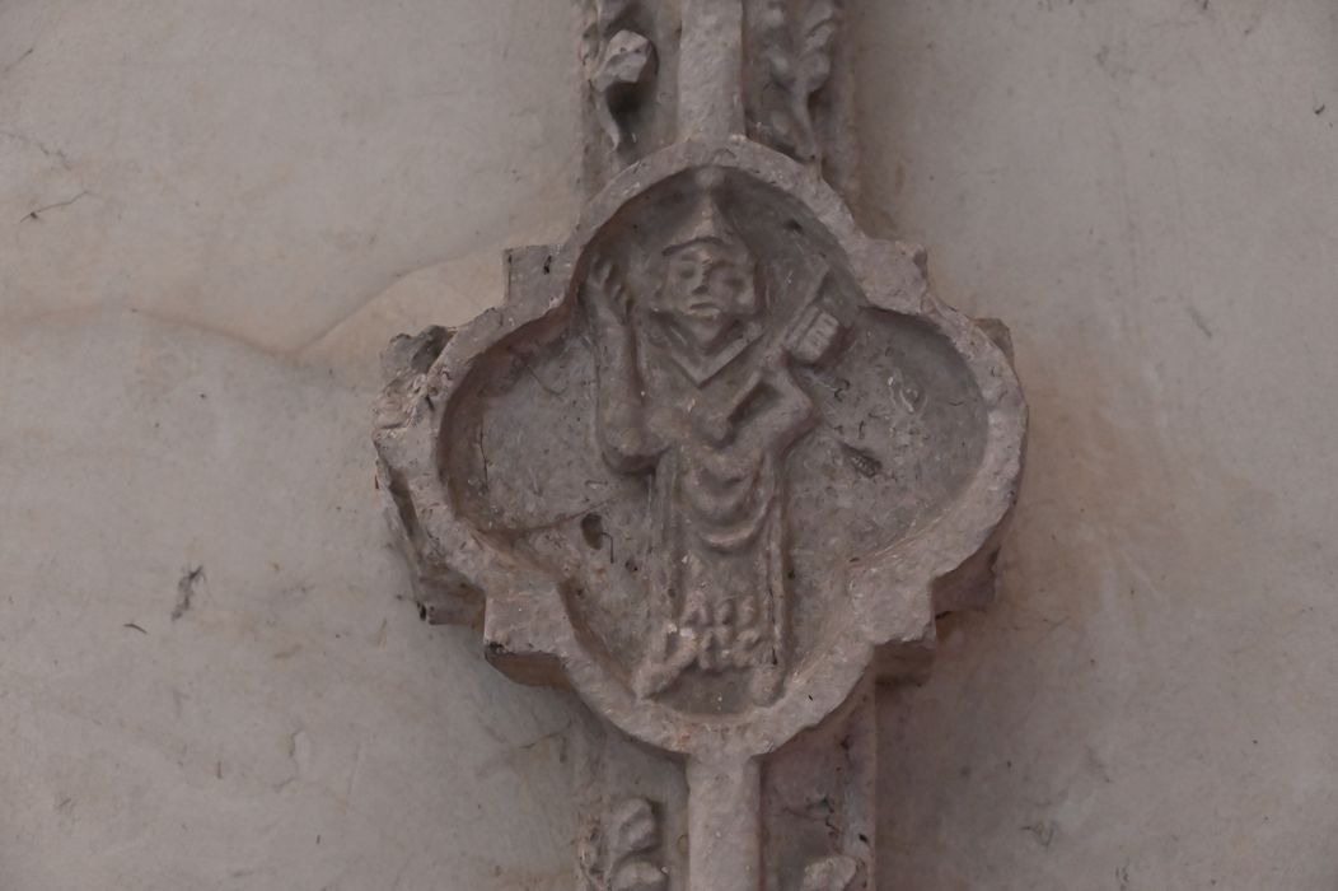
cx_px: 669
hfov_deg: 30.5
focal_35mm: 66
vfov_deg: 20.6
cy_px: 446
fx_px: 2451
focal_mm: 66
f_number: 6
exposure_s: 1/80
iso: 9000
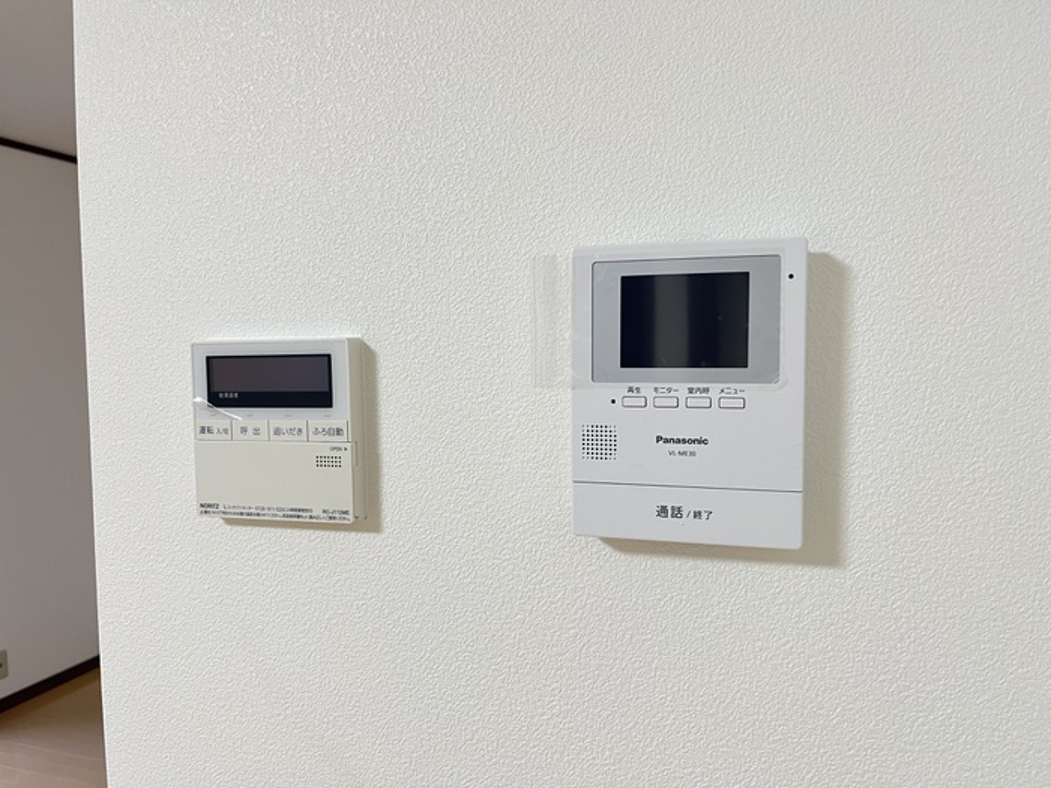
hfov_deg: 67.3
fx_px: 789
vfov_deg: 53.1
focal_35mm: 26
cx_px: 526
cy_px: 394
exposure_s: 1/49
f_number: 1.6
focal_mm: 5.1
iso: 160
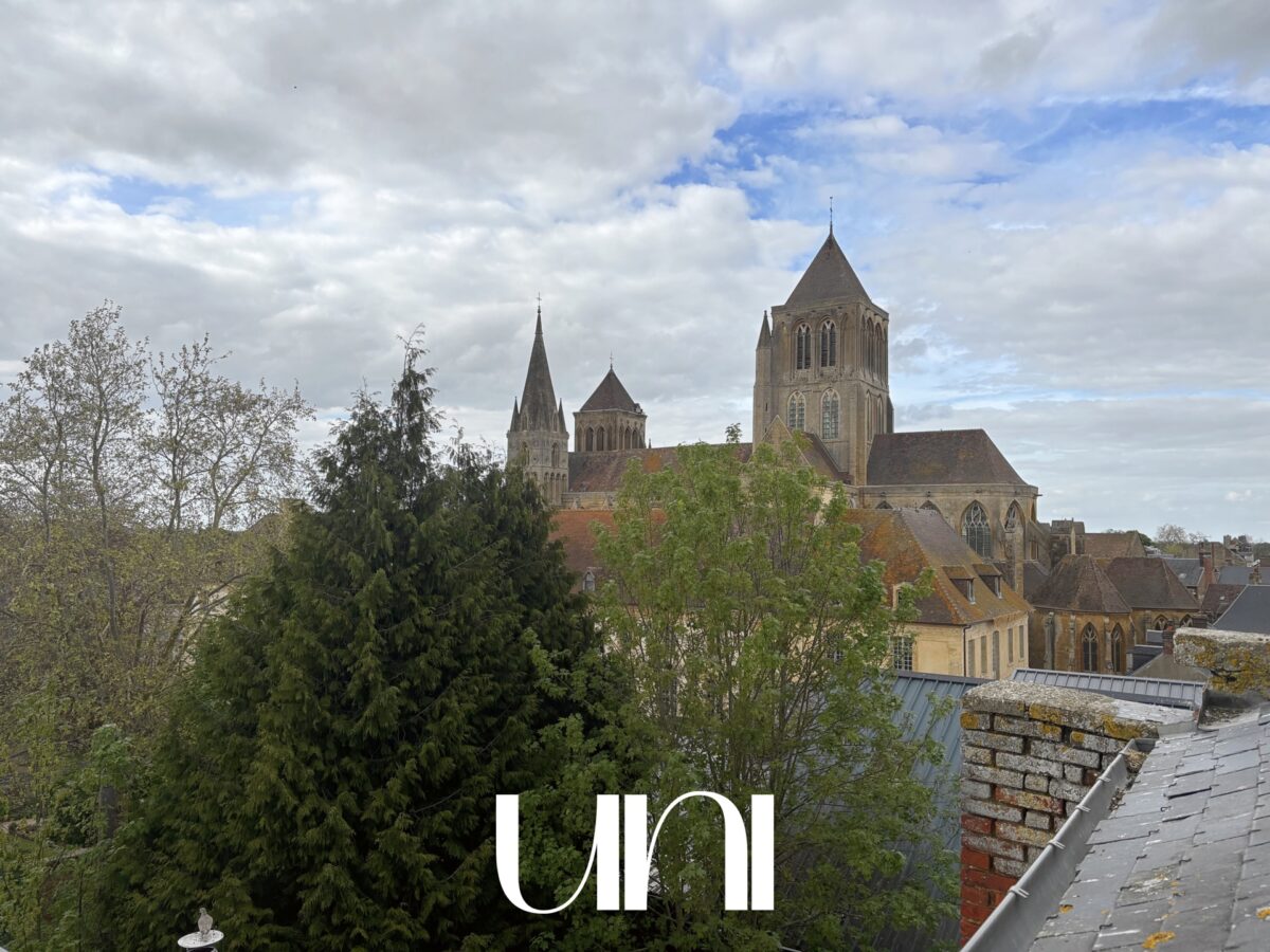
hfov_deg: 67.3
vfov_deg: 53.1
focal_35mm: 26
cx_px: 635
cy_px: 476
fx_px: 954
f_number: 1.6
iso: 50
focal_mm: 5.96
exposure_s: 1/2451
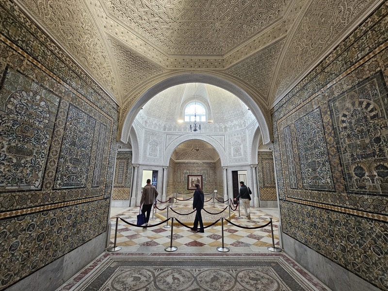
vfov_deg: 89.9
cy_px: 146
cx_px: 194
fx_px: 146
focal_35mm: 13
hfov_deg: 106.2
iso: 400
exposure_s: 1/40
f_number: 2.2
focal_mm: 2.2
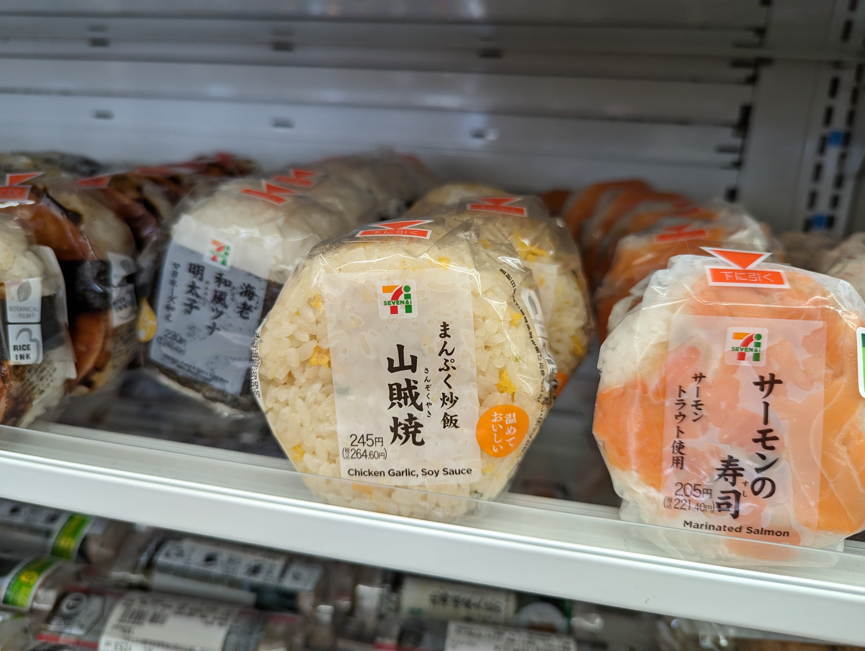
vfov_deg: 56.9
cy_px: 326
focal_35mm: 24
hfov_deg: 71.5
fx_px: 601
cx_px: 432
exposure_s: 1/120
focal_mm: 6.81
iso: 117
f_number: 1.85
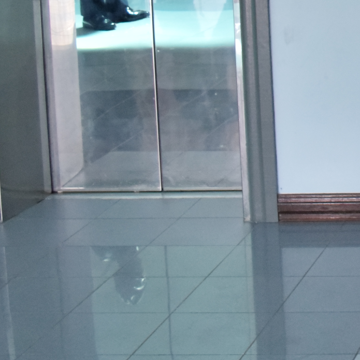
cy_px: -93
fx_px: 1411
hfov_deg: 12.6
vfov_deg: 14.0
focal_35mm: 120
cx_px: 740
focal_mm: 21
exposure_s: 1/125
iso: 1250
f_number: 5.6
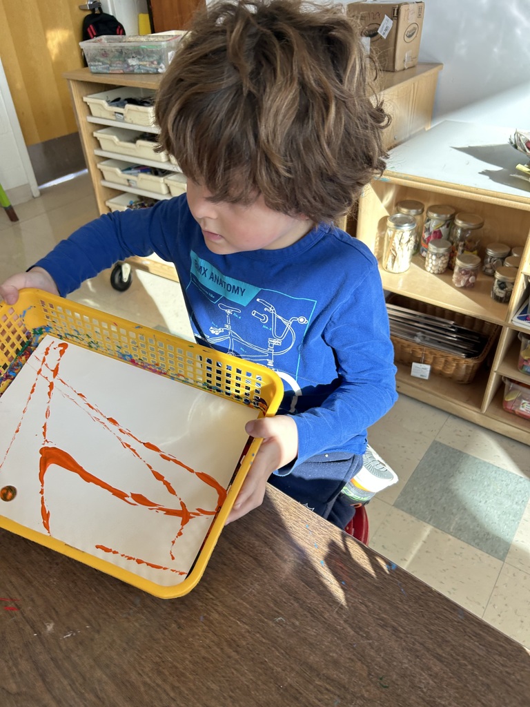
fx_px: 531
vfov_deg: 67.3
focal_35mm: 26
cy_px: 354
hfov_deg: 53.1
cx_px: 265
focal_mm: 5.7
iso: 50
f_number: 1.5
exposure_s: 1/121
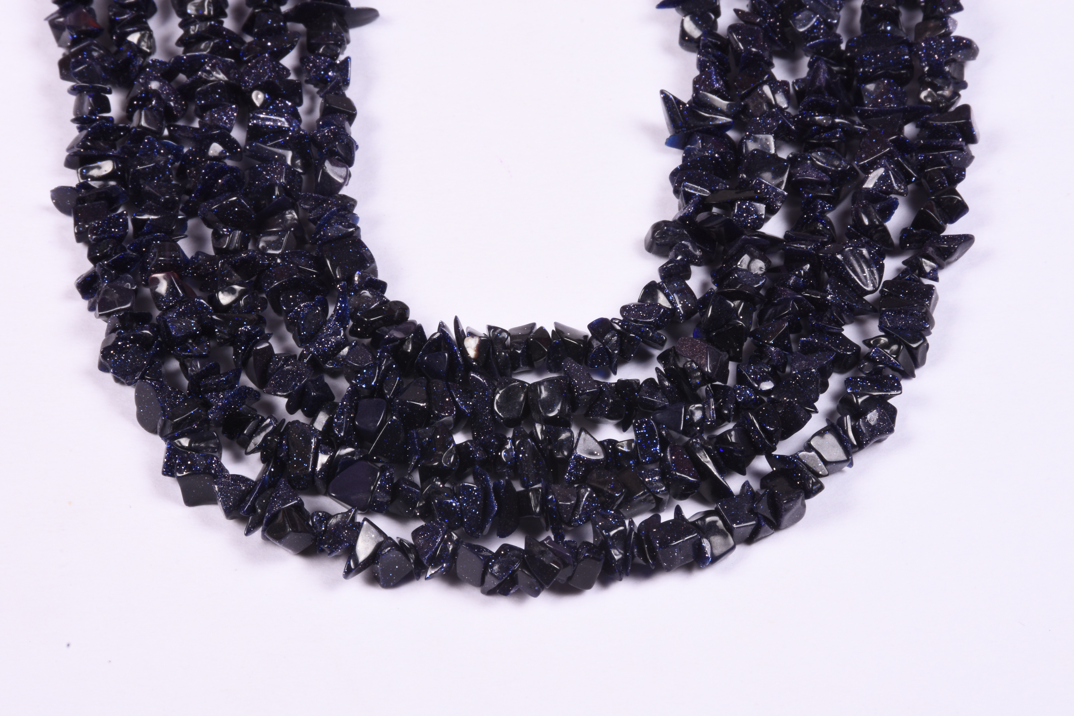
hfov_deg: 9.8
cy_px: 358
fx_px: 6265
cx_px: 537
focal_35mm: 210
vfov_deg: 6.5
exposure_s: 1/125
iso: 320
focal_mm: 140
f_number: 25
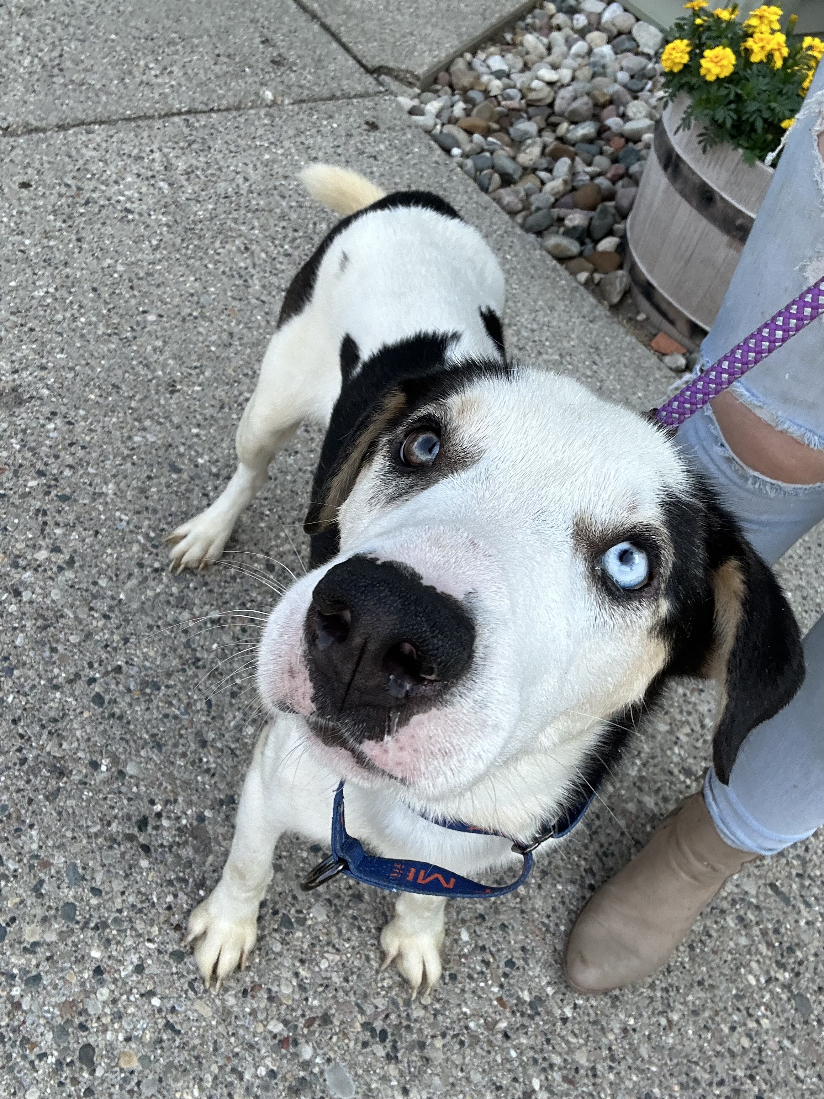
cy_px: 550
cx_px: 412
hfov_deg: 46.8
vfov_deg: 60.0
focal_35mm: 30
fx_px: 952
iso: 25
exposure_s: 1/433
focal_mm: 2.69
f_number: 1.9
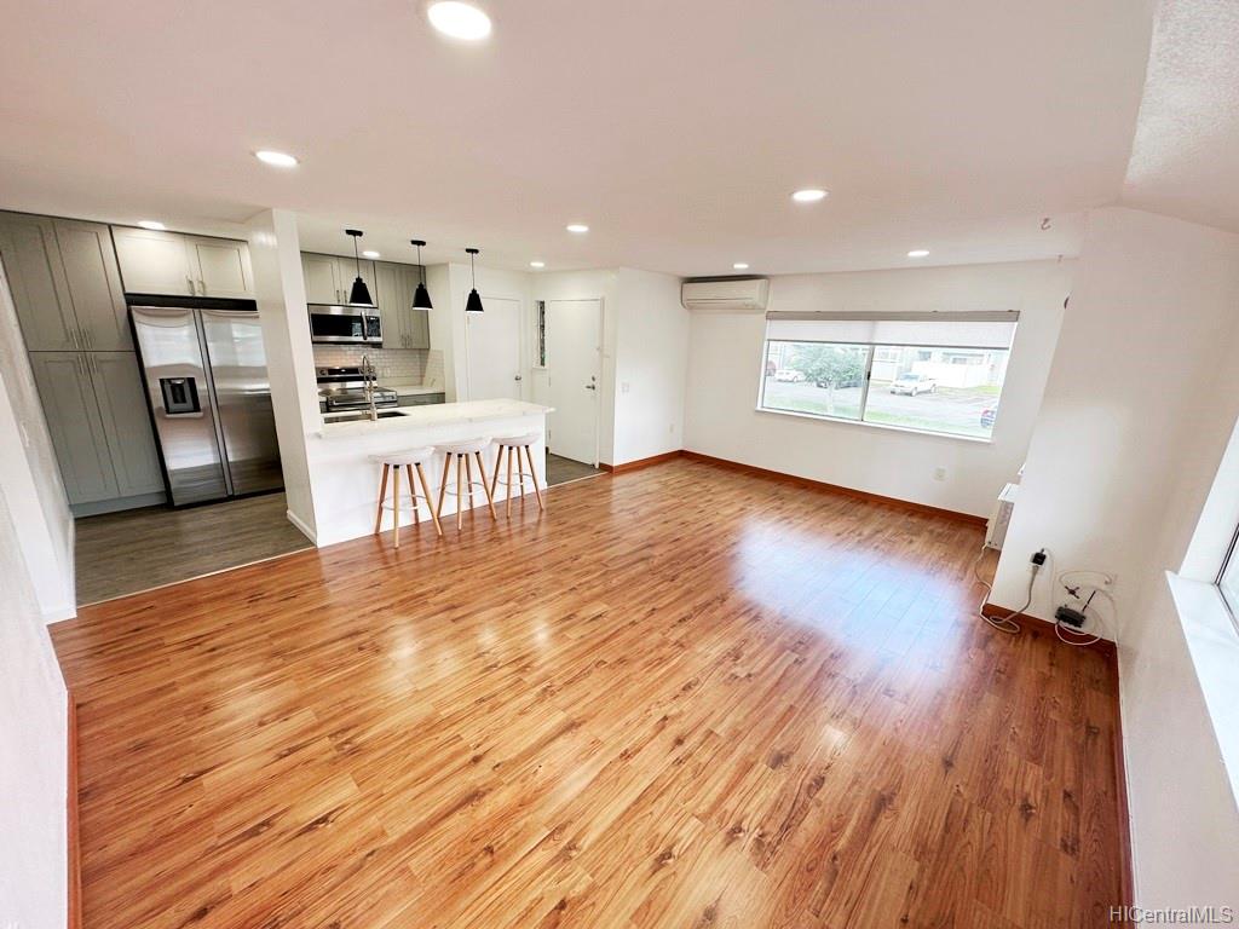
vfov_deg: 85.7
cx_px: 620
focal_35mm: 14
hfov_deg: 102.1
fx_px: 501
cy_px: 464
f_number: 2.2
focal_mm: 2.22
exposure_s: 1/120
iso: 80
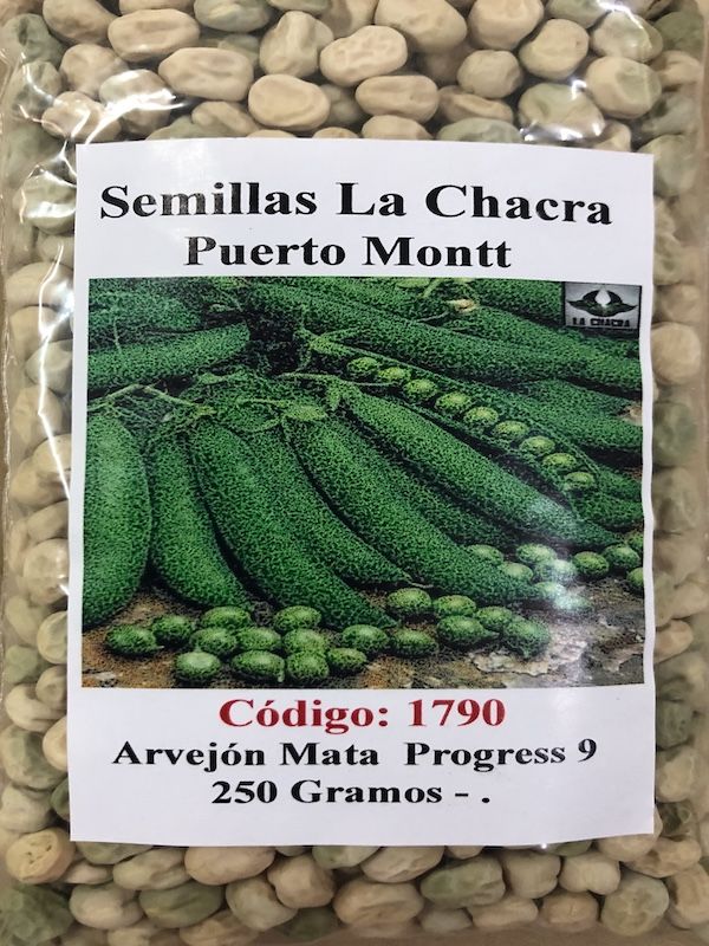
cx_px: 354
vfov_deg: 63.4
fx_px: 765
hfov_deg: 49.7
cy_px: 473
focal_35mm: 28
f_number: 1.8
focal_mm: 3.99
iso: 64
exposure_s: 1/17
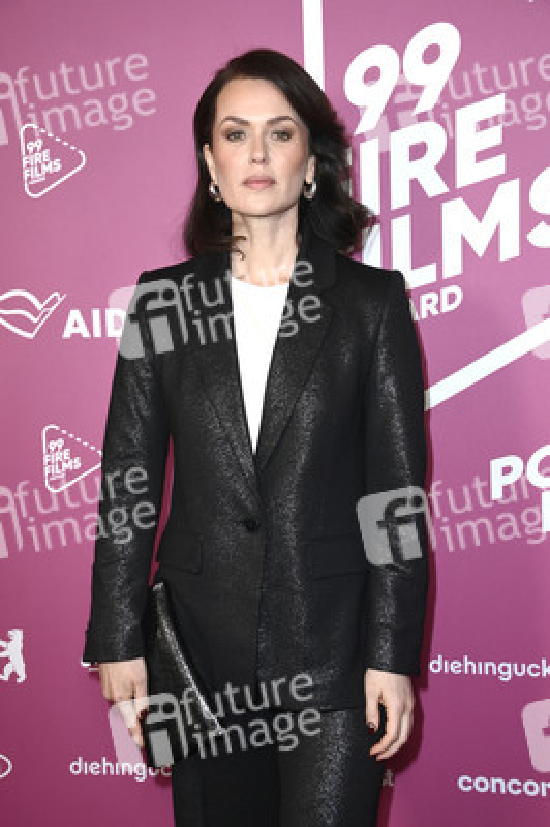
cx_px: 275
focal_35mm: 56
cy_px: 414
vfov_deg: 35.7
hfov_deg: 24.2
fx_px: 1285
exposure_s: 1/250
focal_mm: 56
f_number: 5.6
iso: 640
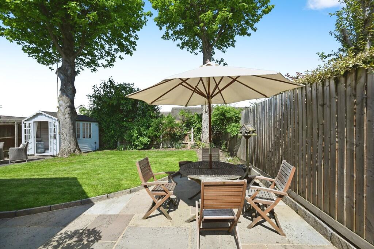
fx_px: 145
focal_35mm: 14
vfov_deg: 81.2
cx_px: 187
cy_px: 124
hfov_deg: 104.2
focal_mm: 14
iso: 100
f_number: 8
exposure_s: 1/250
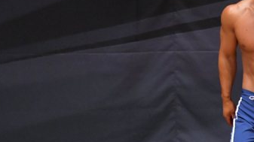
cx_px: 220
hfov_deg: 2.8
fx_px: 5108
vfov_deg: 1.6
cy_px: 98
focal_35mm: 759
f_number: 5.6
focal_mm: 210
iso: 6400
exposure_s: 1/400
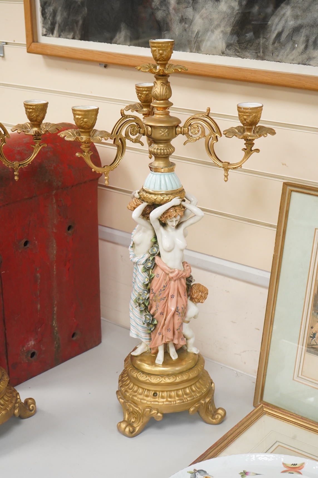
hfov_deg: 24.6
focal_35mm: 55
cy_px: 239
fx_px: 730
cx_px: 159
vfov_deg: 36.3
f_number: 7.1
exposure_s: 1/100
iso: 3200
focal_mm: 55
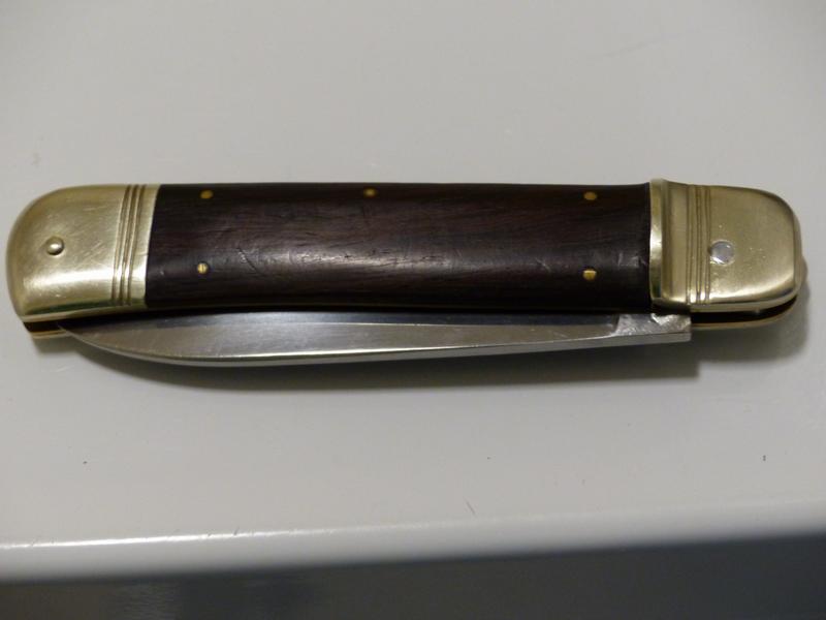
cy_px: 310
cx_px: 413
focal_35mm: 75
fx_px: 1790
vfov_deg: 19.6
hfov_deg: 26.0
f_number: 2.8
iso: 400
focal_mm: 13.5
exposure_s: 1/20
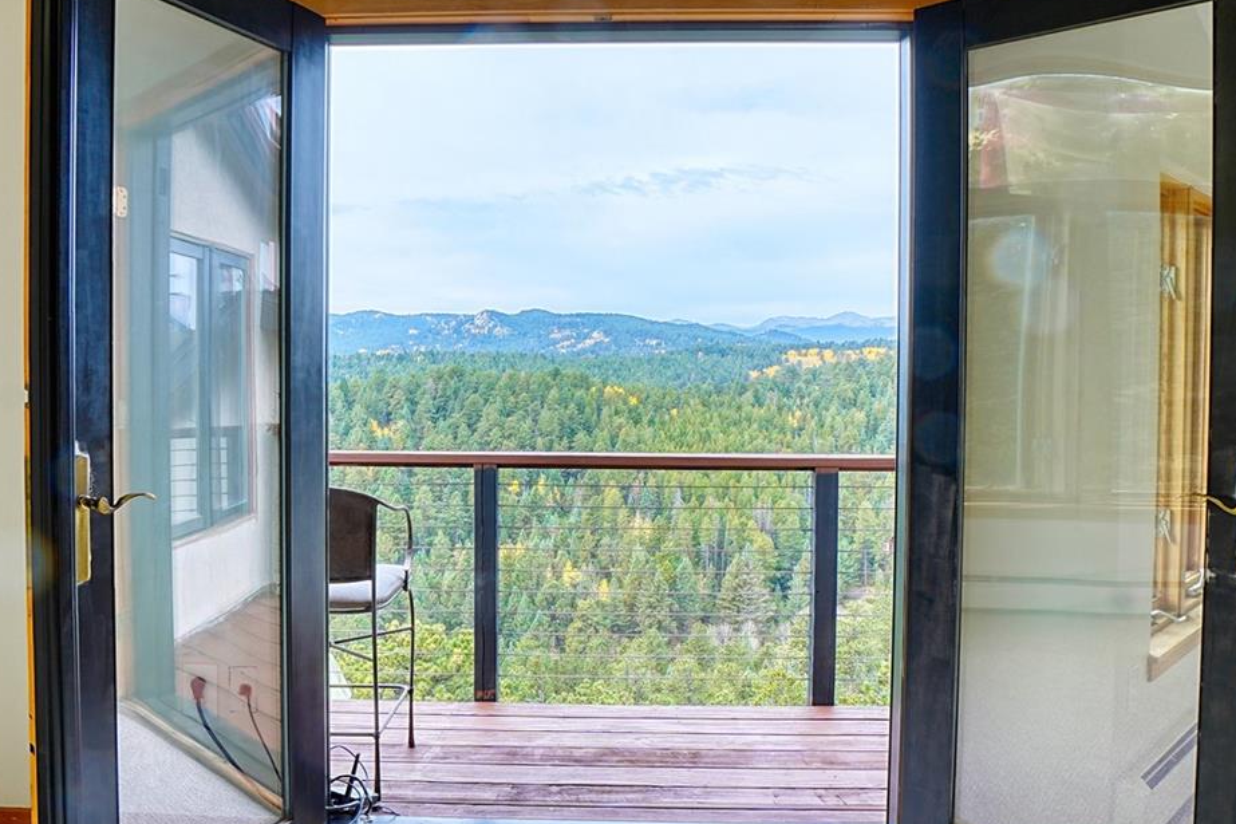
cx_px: 581
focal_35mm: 26
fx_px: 892
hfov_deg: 69.3
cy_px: 394
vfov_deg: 49.5
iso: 100
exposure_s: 1/20
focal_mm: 10
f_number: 13
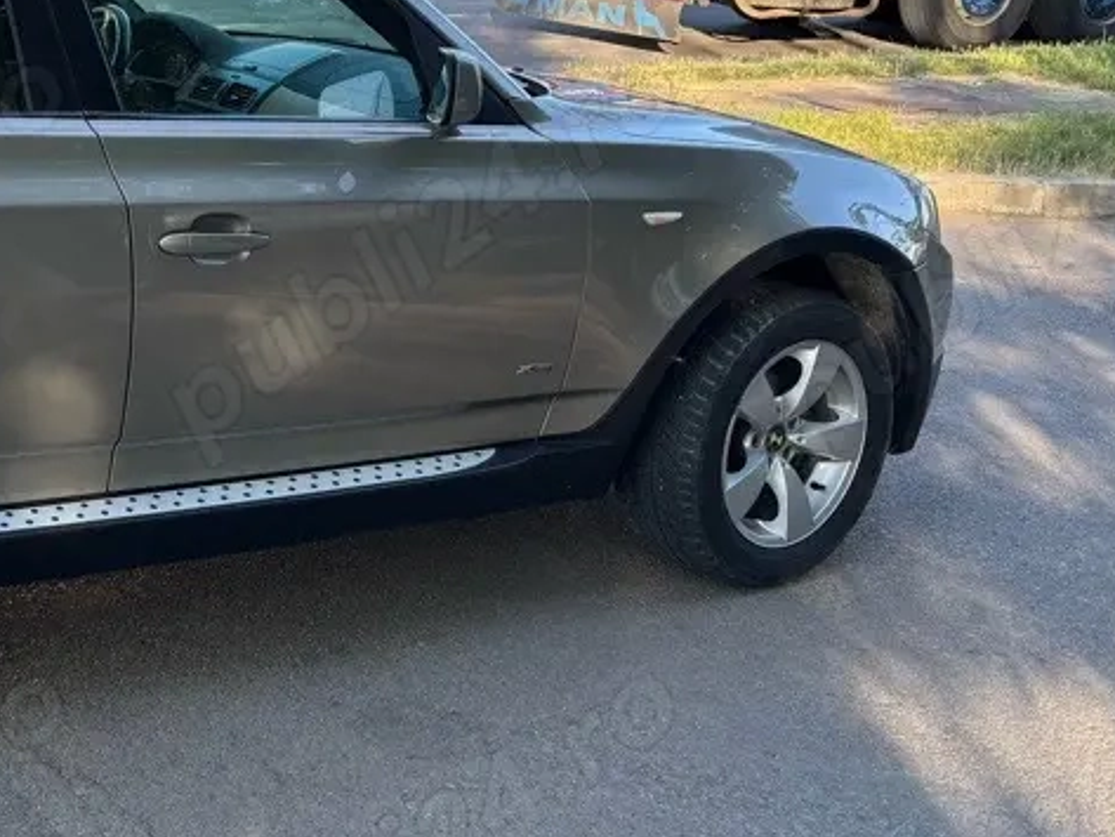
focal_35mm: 55
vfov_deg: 26.4
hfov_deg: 31.9
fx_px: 1772
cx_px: -33
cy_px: 269
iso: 50
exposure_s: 1/437
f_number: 1.6
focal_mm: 5.96
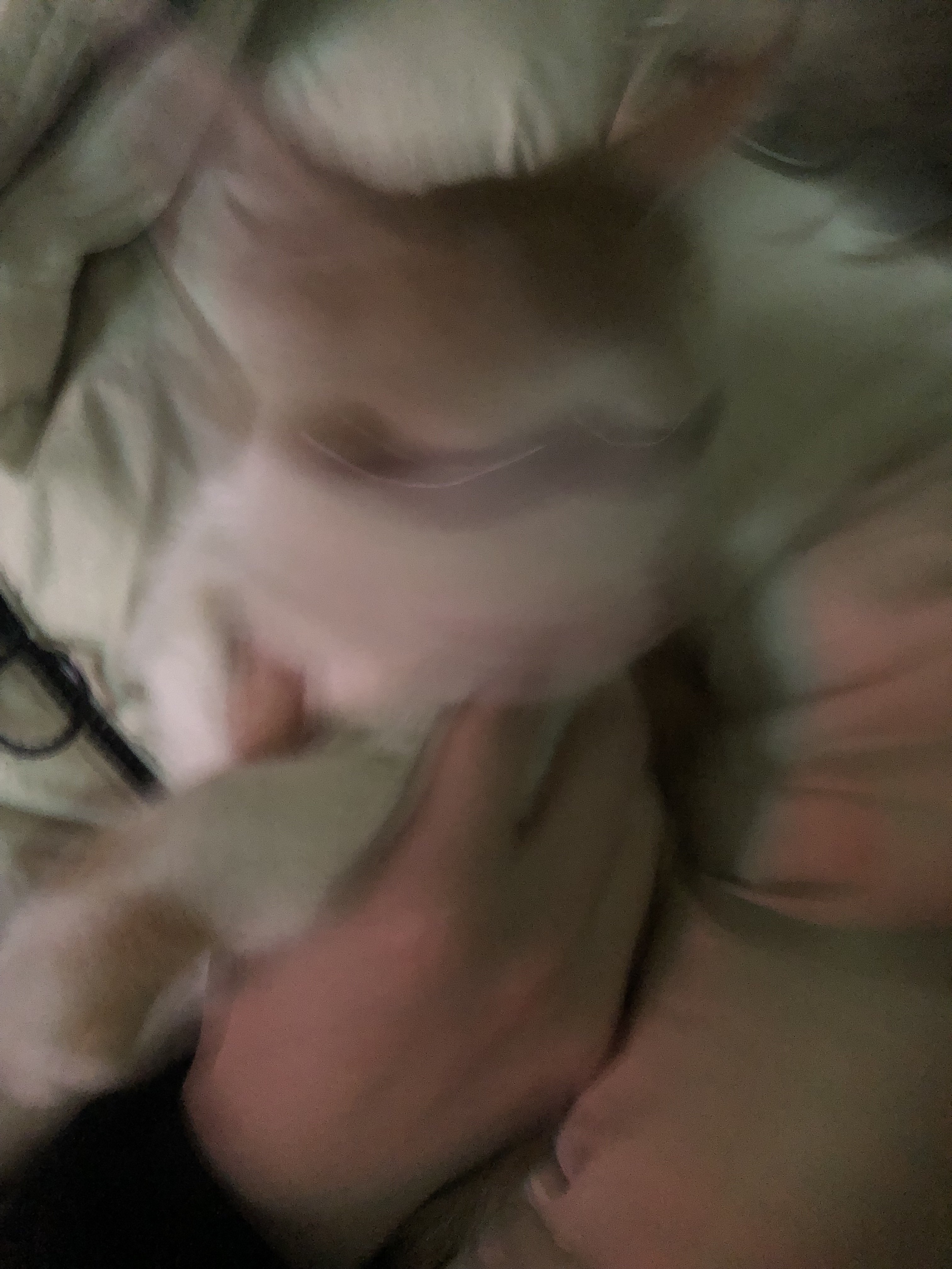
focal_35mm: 28
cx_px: 476
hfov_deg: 49.7
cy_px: 634
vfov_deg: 63.4
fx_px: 1027
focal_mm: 4
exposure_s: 1/4
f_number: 1.8
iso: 640
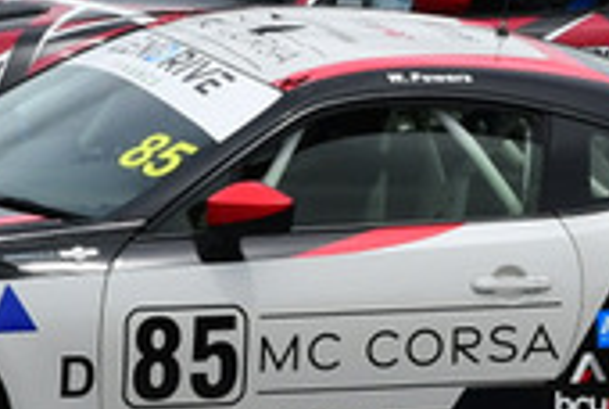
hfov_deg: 1.3
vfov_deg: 0.9
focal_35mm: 1623
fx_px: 27503
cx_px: 290
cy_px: -22
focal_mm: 230
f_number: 11
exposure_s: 1/640
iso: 400
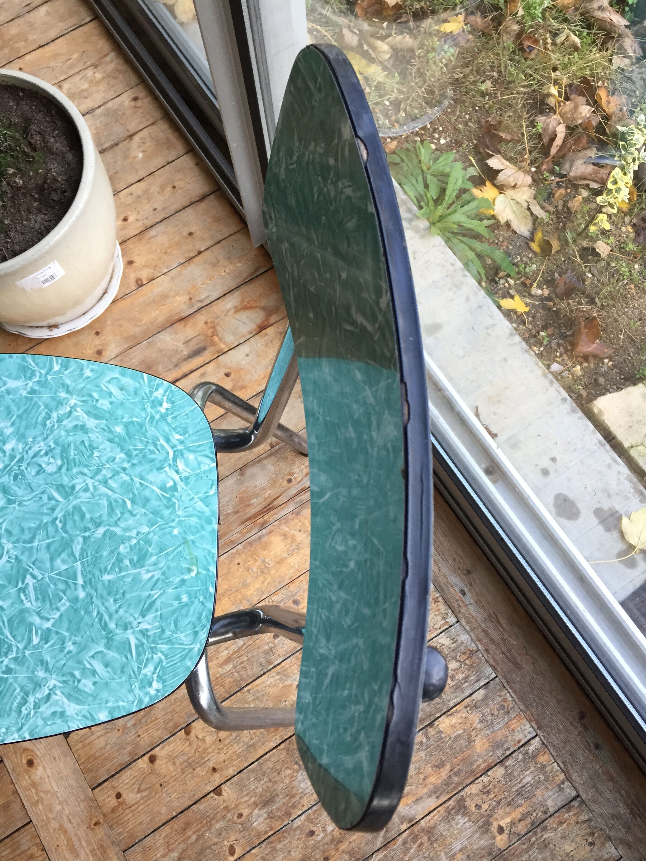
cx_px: 323
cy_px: 430
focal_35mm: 29
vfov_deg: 61.7
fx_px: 722
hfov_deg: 48.2
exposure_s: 1/33
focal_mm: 4.15
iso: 64
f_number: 2.2
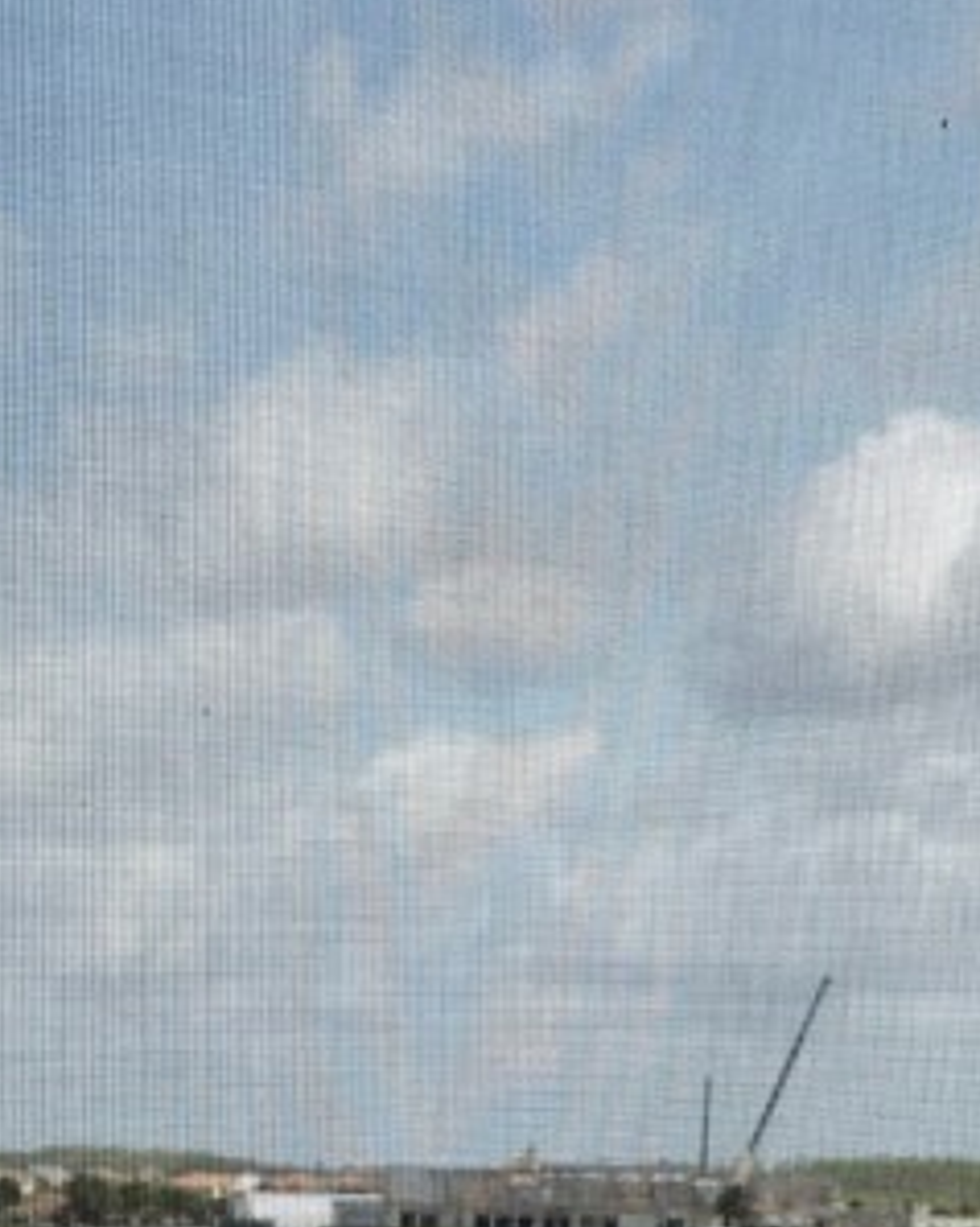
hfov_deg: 16.3
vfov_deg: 19.5
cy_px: 1346
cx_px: 424
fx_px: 3411
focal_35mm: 94
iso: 20
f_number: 1.8
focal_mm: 3.99
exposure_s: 1/1709
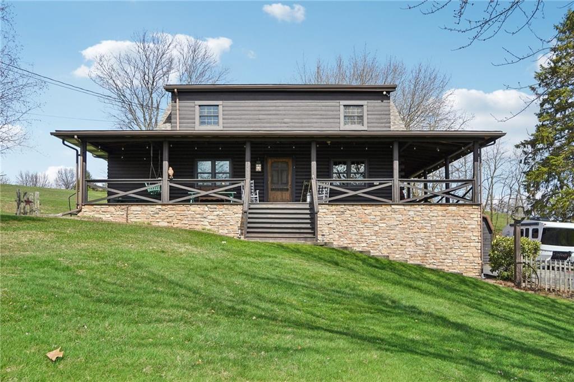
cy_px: 191
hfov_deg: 63.7
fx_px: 462
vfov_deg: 44.9
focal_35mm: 29
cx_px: 287
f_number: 8
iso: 500
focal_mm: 29
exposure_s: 1/1000
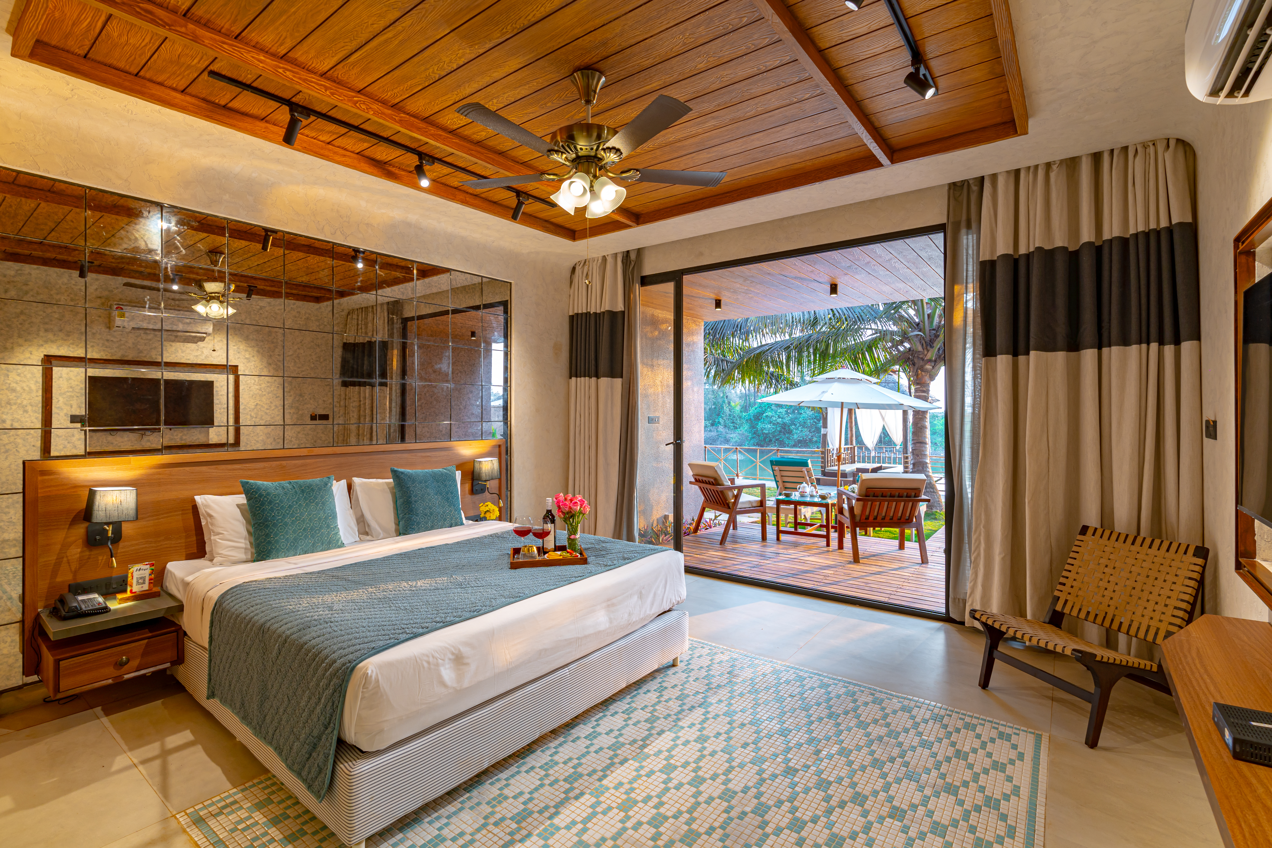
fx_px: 565
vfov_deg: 73.7
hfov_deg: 96.7
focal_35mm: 16
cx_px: 636
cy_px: 424
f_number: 7.1
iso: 100
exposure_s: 1/5
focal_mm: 16
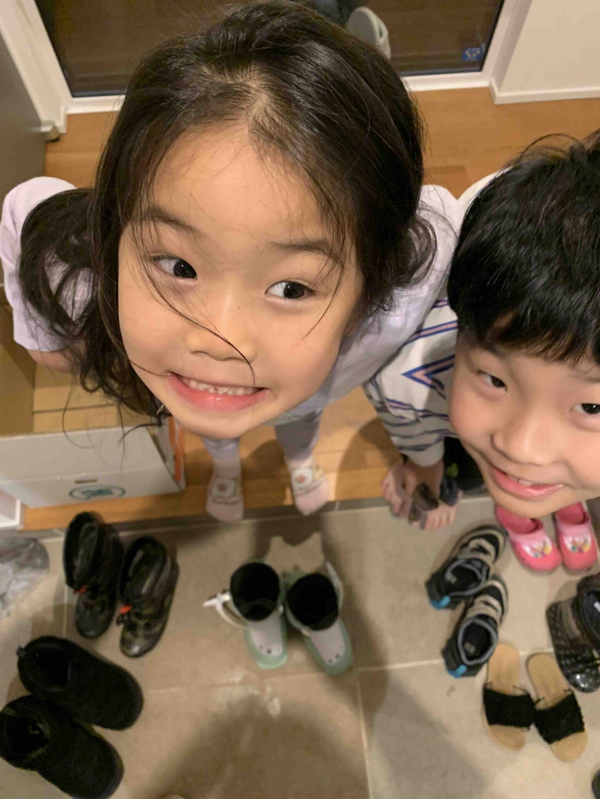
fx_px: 601
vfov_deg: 67.3
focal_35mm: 26
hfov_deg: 53.1
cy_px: 400
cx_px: 300
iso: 400
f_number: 1.8
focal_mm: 4.25
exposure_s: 1/49
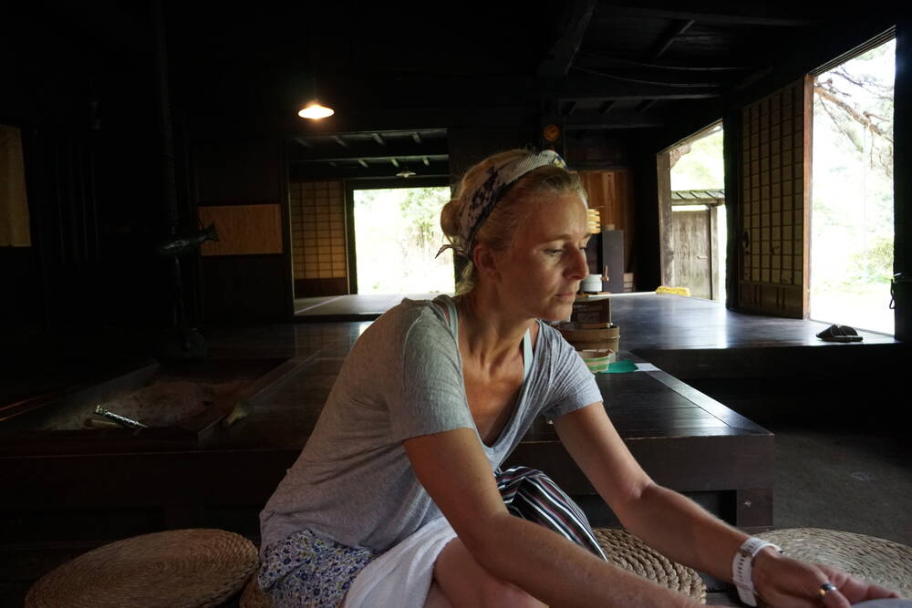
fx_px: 684
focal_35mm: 27
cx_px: 456
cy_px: 304
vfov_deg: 47.9
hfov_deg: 67.4
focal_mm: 18
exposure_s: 1/160
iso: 3200
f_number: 3.5
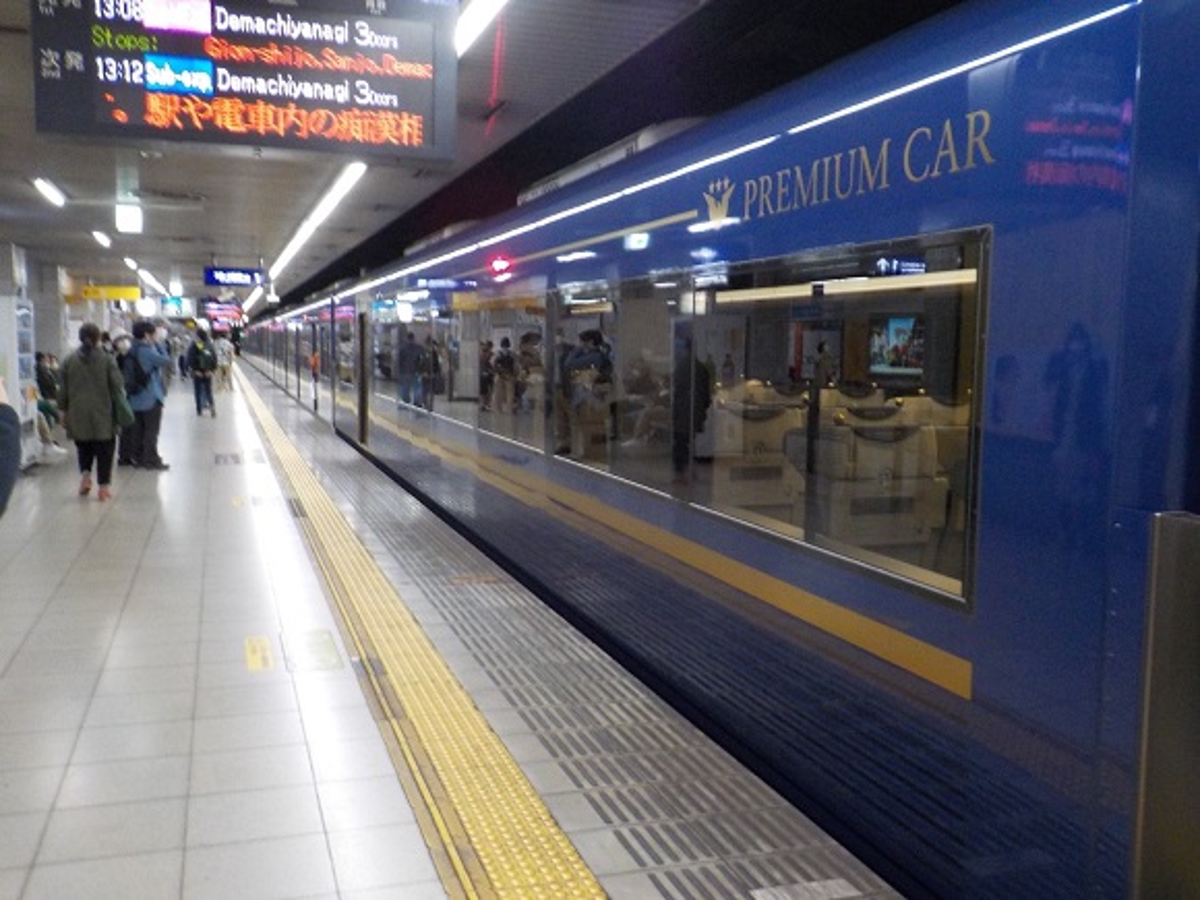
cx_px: 600
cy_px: 450
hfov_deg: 60.0
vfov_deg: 46.8
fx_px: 1040
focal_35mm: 30
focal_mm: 4.1
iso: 400
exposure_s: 1/25
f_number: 3.3
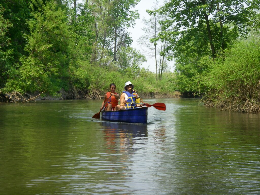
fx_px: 541
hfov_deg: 27.0
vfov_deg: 20.4
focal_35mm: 72
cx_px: 130
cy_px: 98
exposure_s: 1/100
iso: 64
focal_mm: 11.9
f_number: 7.6
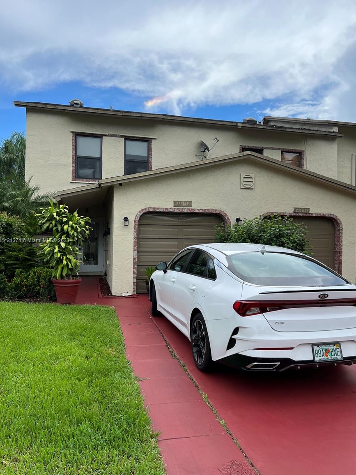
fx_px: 370
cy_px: 241
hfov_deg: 51.4
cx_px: 179
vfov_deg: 65.3
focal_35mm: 27
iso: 50
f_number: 1.5
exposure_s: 1/3831
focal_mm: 5.7
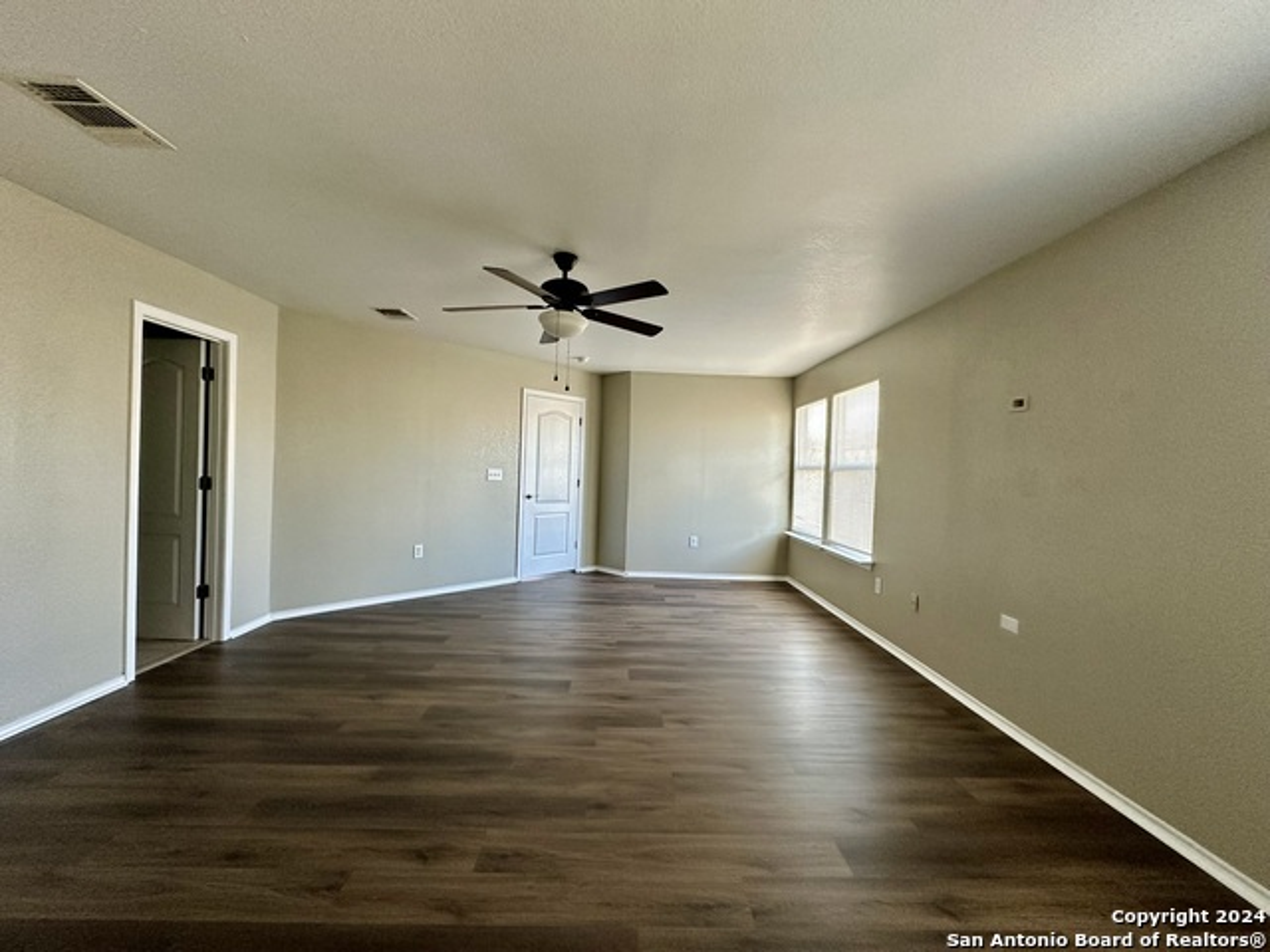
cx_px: 635
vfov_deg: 85.7
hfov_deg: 102.1
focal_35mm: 14
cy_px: 476
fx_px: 514
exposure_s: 1/120
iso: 250
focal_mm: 2.22
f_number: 2.2
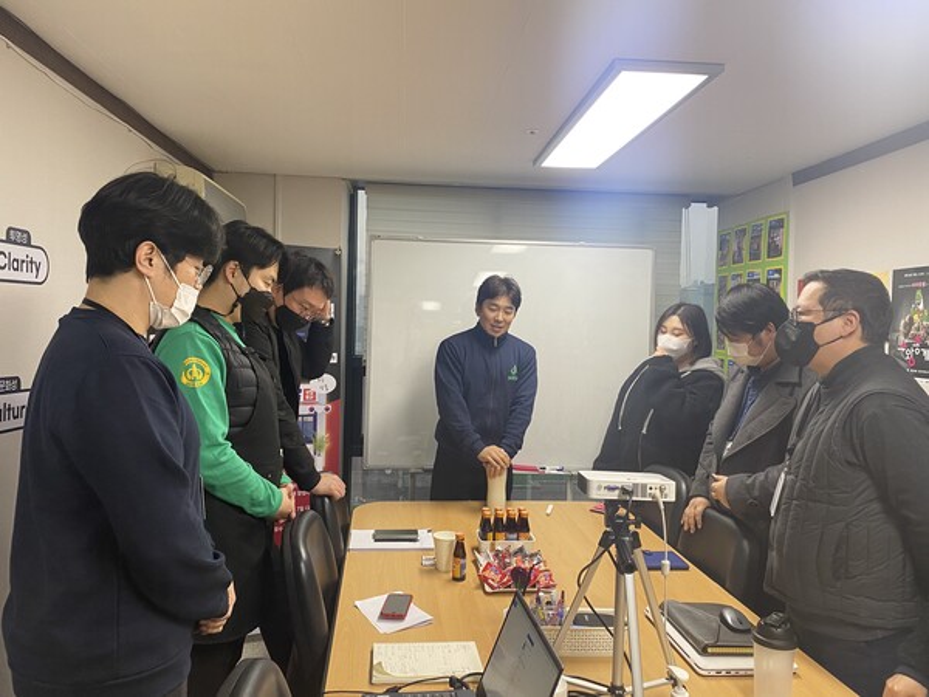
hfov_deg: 67.3
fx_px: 698
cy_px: 348
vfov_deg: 53.1
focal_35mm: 26
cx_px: 464
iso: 80
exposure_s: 1/60
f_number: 1.8
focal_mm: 4.25
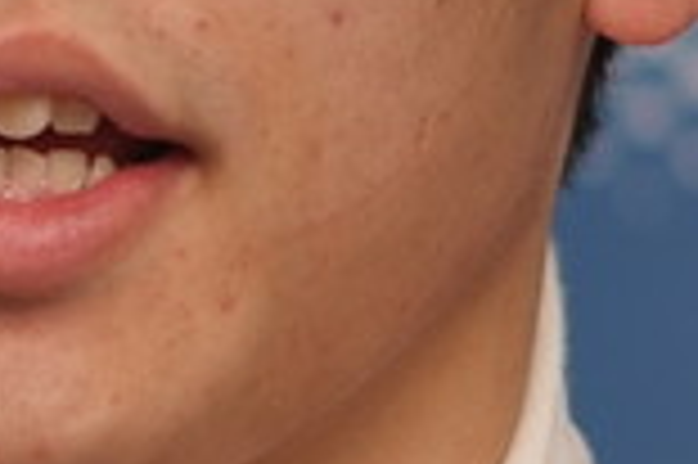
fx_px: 24365
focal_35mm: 1258
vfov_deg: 1.1
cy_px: 45
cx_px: -140
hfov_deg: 1.6
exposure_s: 1/250
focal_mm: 180
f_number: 2.8
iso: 400
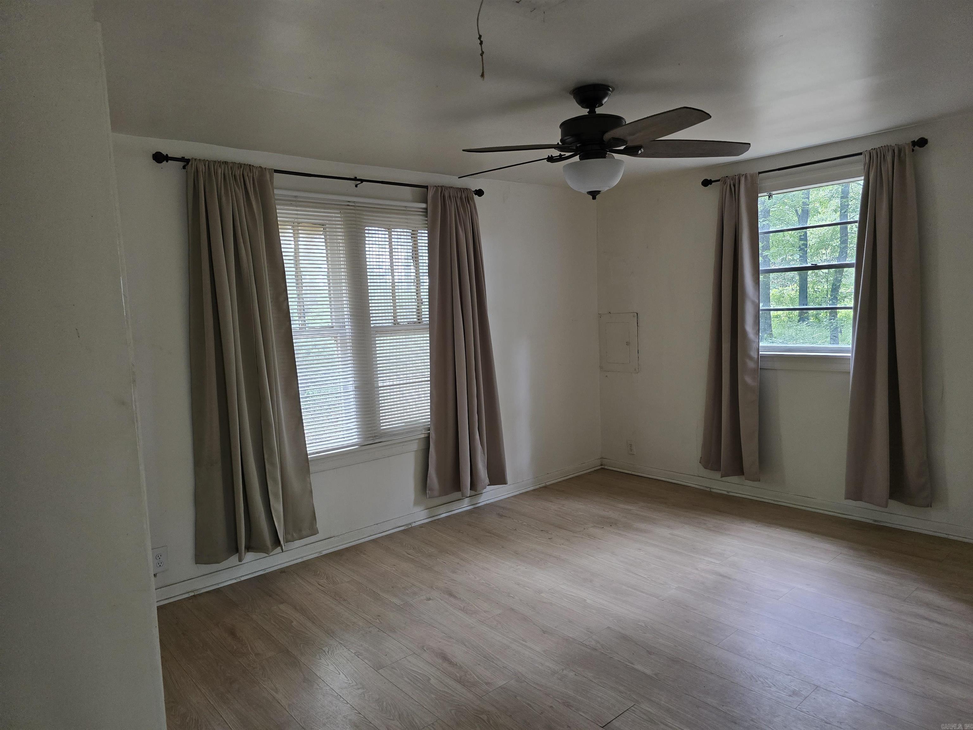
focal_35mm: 23
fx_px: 646
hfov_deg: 73.9
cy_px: 365
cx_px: 486
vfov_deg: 58.9
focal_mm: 6.3
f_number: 1.7
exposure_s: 1/120
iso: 500
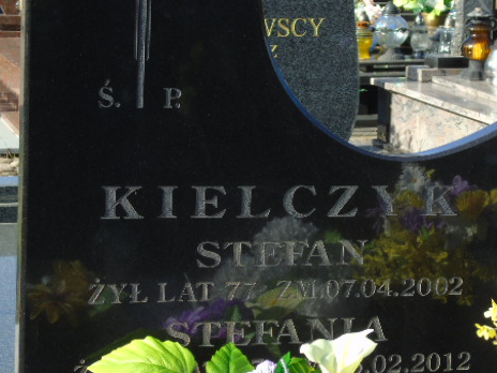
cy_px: 213
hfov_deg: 17.4
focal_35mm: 113
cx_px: 306
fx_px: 1622
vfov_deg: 13.1
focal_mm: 15
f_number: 4.1
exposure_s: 1/250
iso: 80
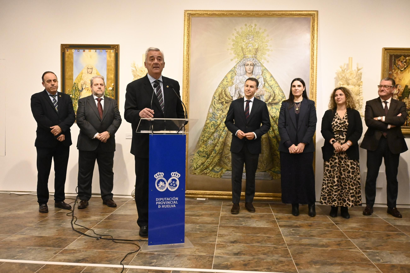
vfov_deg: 39.1
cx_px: 205
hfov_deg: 56.2
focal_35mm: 34
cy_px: 136
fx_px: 384
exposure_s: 1/160
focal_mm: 22.5
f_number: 5.6
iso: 6400
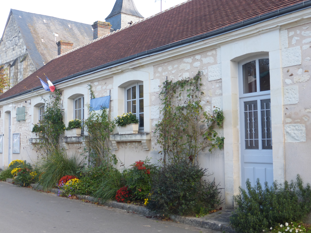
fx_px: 413
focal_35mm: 46
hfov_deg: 41.2
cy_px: 116
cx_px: 156
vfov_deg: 31.5
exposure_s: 1/100
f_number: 4.1
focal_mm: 7.9
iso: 100
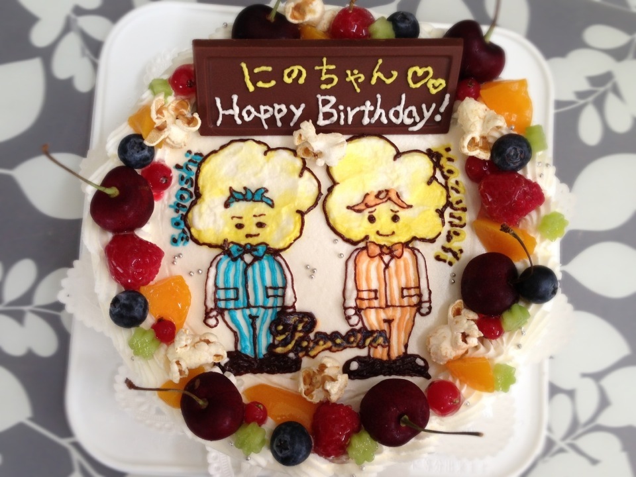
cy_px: 238
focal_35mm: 33
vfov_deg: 42.9
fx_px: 606
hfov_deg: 55.4
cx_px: 318
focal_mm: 4.13
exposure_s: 1/20
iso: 64
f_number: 2.4
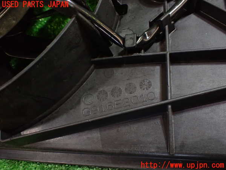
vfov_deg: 46.8
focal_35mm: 30
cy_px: 85
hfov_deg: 60.0
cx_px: 113
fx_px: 196
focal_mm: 5.4
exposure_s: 1/80
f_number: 2.3
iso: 800
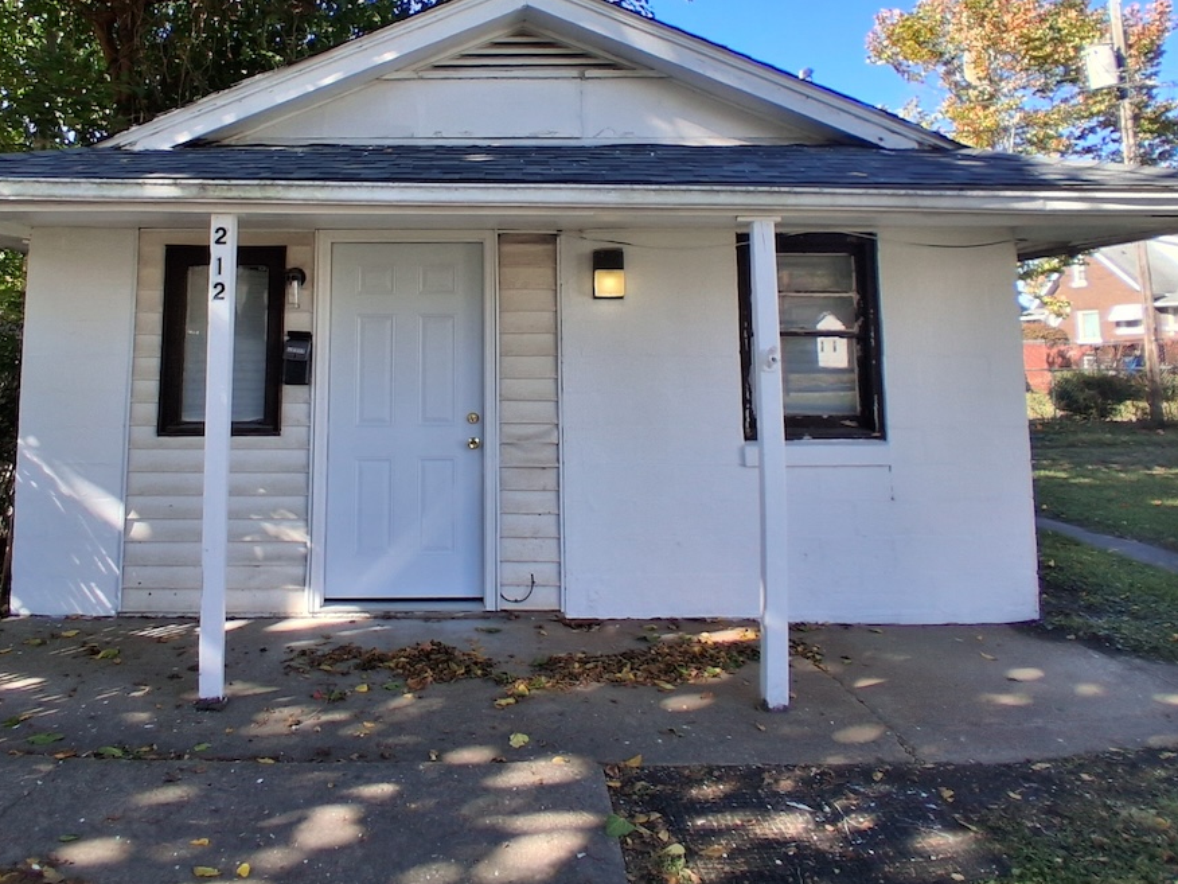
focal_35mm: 25
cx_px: 491
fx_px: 851
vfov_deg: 52.8
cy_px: 238
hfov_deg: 68.9
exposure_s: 1/597
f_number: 2.2
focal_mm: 1.4
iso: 50
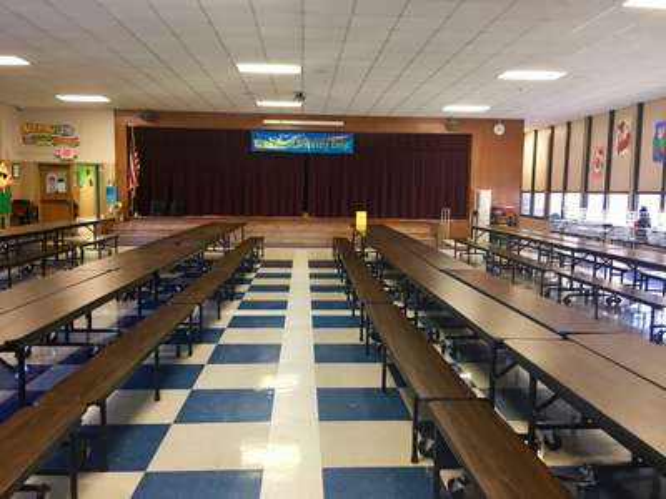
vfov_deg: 48.2
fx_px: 558
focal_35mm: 29
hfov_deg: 61.7
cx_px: 333
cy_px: 250
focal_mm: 4.15
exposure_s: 1/15
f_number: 2.2
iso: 64
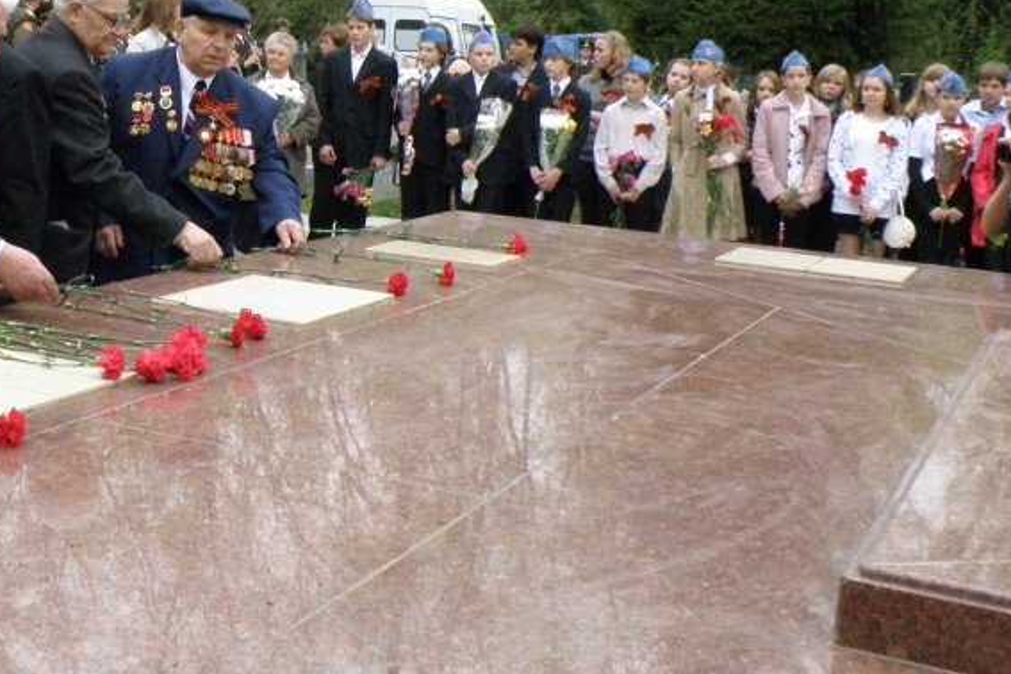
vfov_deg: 21.5
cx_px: 144
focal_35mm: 62
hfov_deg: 31.2
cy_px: 77
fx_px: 1741
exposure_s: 1/640
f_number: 3.1
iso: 320
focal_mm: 6.02
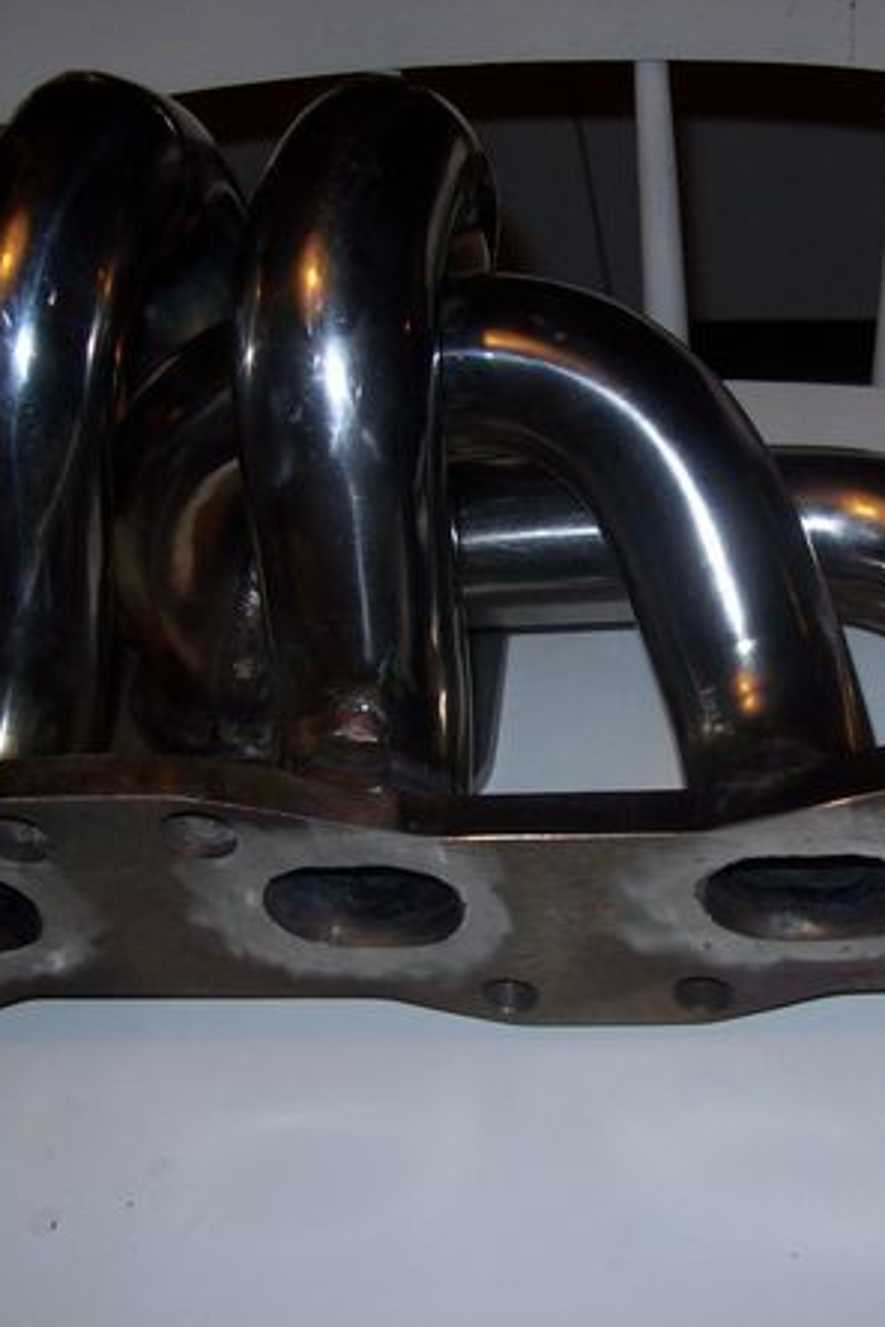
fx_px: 1991
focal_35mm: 54
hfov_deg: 24.8
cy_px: 711
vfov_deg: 36.9
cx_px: 640
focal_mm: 6
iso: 80
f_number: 2.7
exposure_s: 1/64
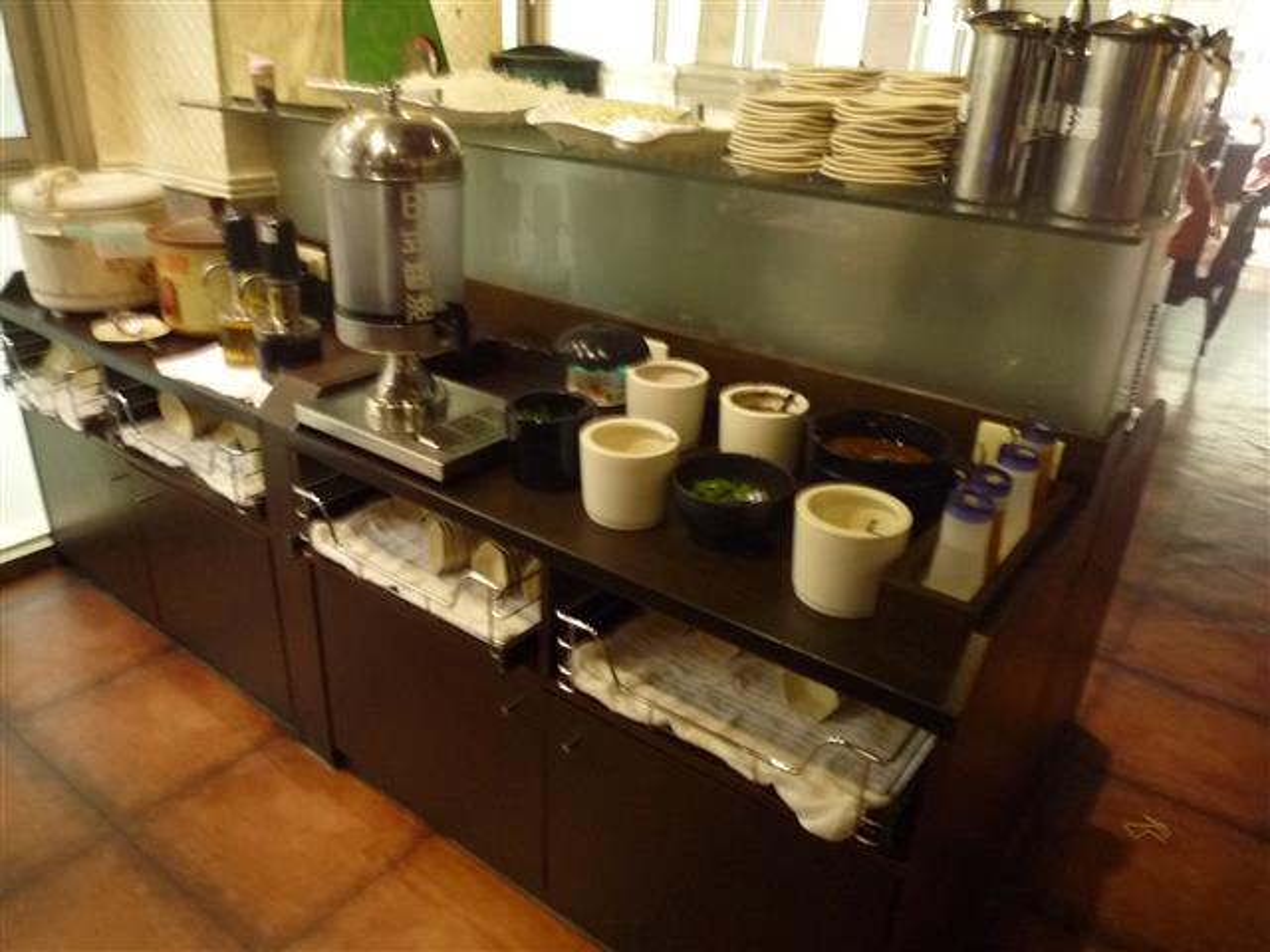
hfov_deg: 69.4
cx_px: 635
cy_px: 476
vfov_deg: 54.9
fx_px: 917
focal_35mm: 25
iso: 400
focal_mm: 4.4
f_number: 2.8
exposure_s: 1/8
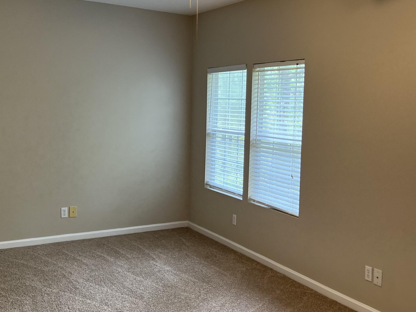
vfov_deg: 34.3
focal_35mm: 42
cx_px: 249
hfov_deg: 44.6
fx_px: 505
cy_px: 145
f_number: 1.5
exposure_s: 1/120
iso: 100
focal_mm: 5.7
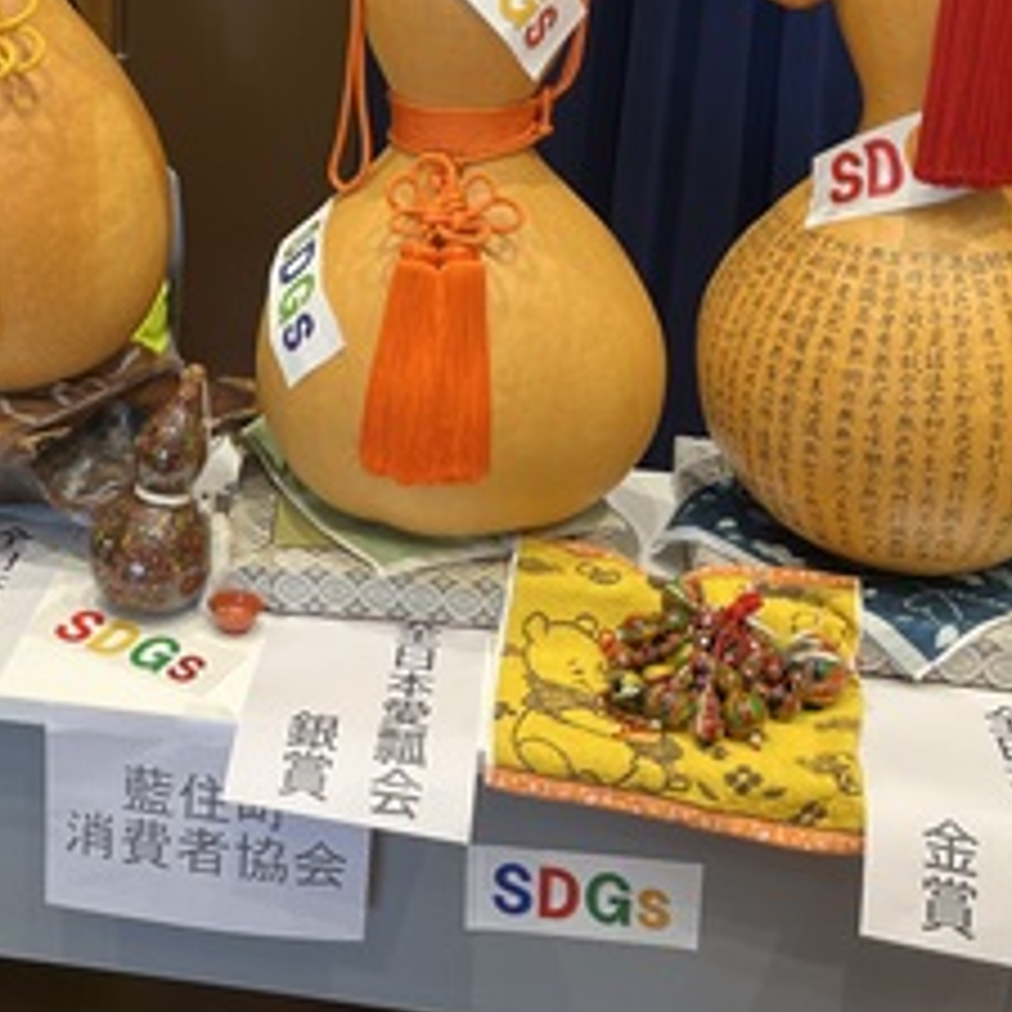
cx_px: 265
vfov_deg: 33.7
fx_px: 1621
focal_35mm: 49
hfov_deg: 34.0
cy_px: 216
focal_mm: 5.1
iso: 125
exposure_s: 1/112
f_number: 1.6
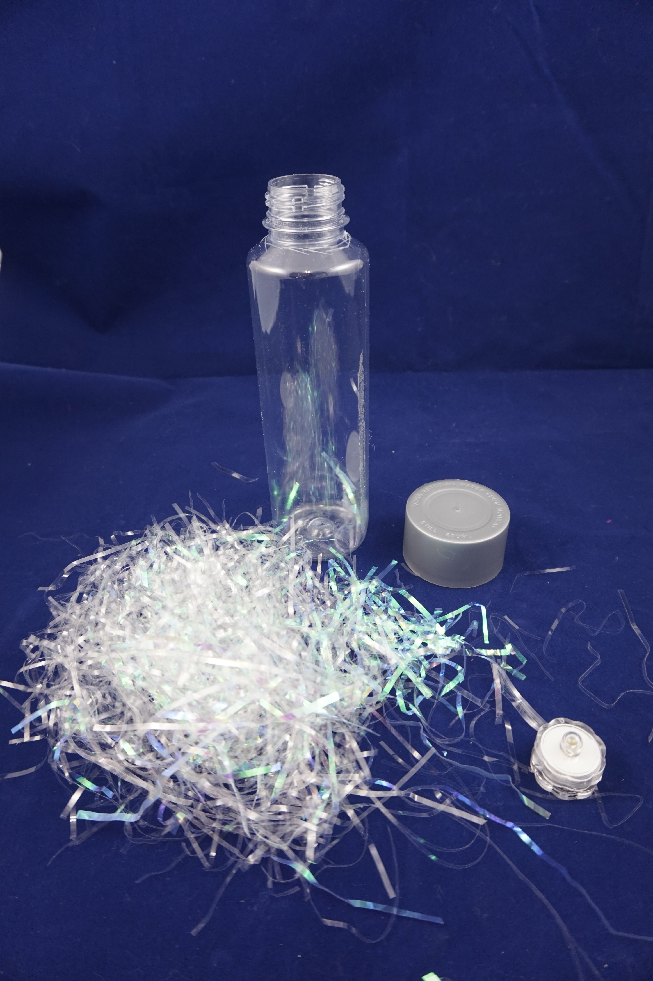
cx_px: 326
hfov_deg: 53.1
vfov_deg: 73.8
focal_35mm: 24
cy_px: 490
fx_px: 654
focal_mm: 16
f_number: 4
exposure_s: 1/60
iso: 400
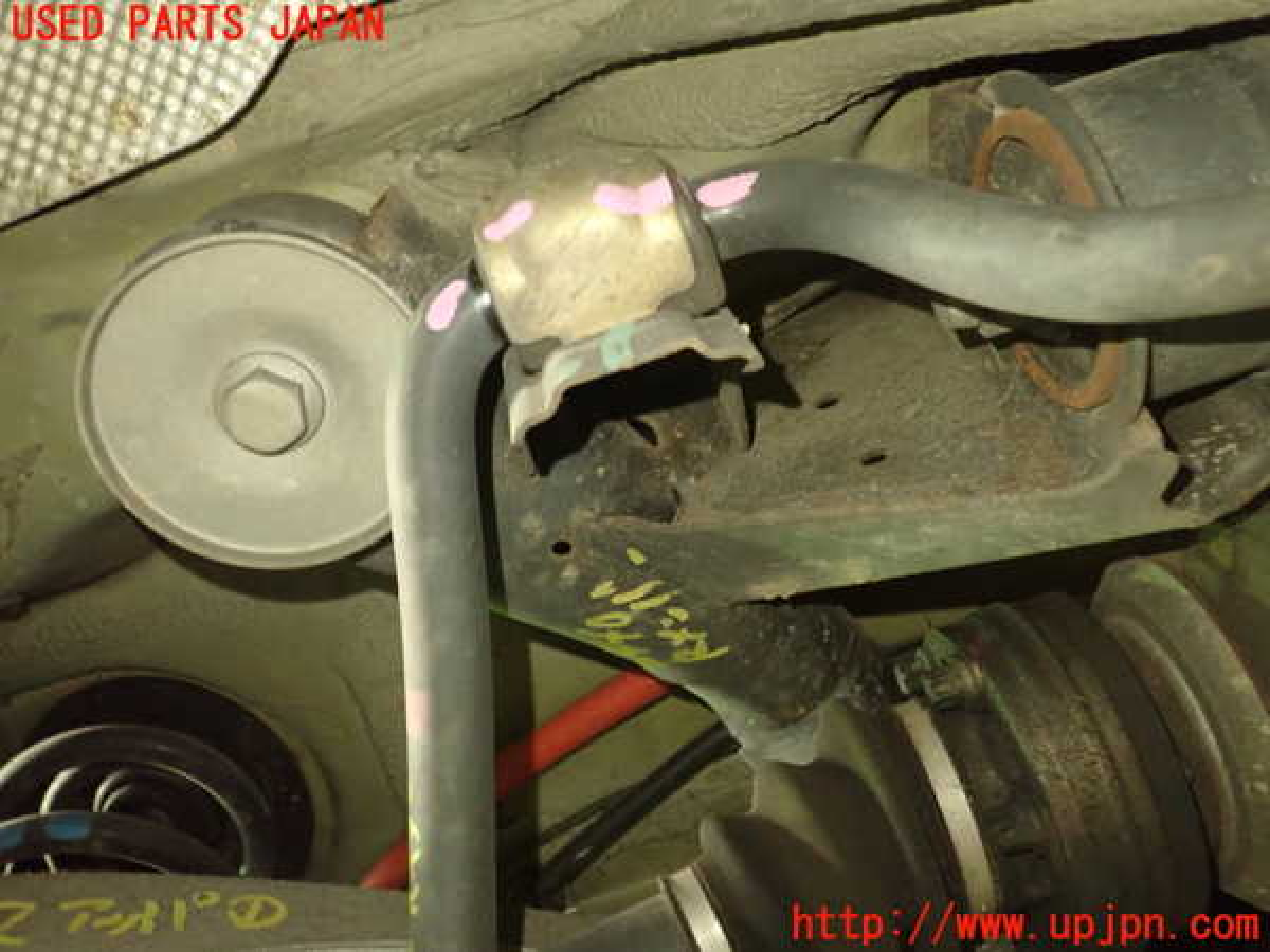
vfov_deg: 46.8
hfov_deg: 60.0
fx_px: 1101
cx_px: 635
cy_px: 476
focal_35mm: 30
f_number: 2.3
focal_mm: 5.5
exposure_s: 1/30
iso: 1250
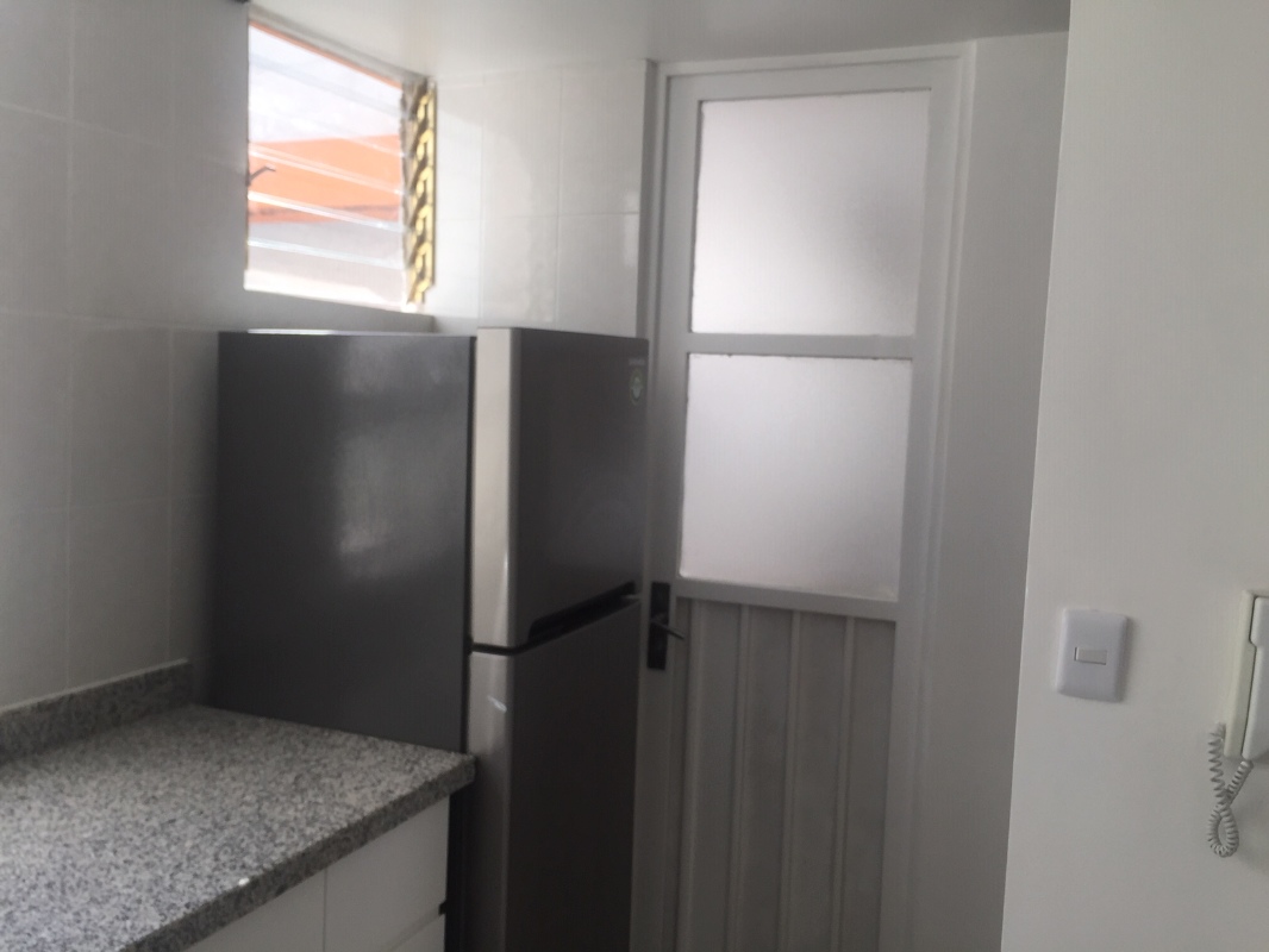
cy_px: 476
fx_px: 1063
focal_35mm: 29
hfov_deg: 61.6
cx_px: 634
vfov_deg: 48.2
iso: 32
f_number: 2.2
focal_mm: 4.15
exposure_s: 1/356
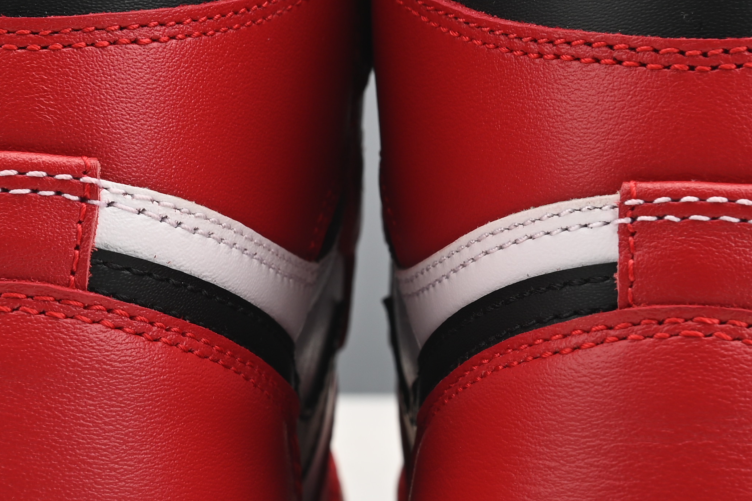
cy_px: 245
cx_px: 291
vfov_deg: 11.2
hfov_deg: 16.8
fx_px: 2548
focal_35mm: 122
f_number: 11
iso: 100
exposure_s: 1/200
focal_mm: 42
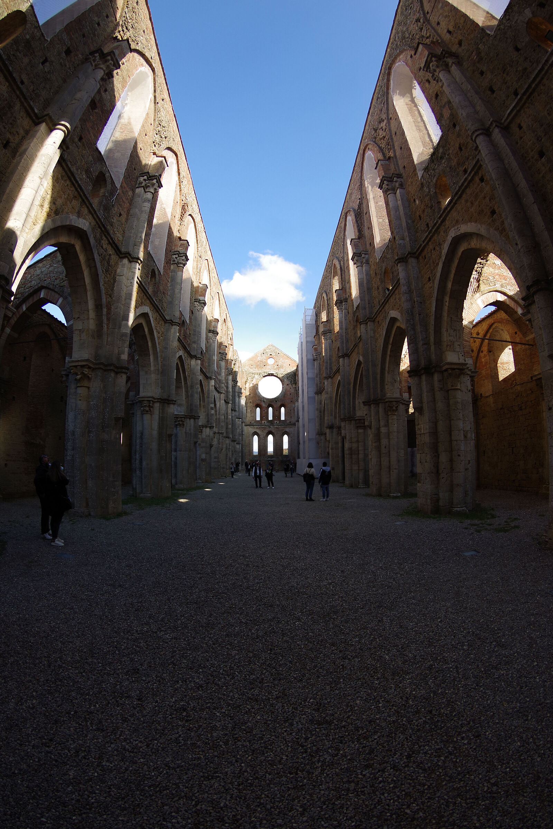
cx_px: 276
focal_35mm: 15
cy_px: 414
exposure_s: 1/200
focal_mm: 10
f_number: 4.5
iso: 100
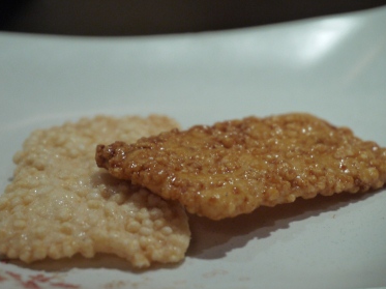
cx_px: 157
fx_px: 1125
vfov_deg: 14.6
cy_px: 124
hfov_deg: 19.4
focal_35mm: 101
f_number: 5.6
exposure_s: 1/80
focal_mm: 42
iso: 800
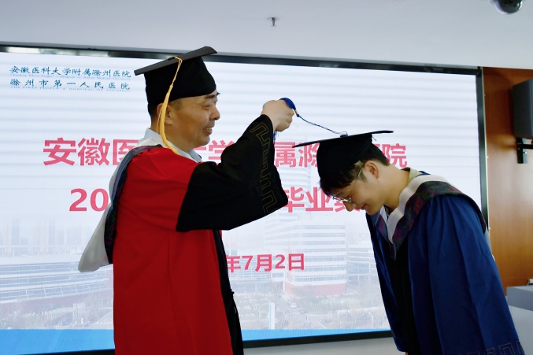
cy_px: 176
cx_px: 268
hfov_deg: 60.3
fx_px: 459
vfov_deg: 42.3
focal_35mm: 31
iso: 800
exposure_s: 1/250
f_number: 3.5
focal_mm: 20
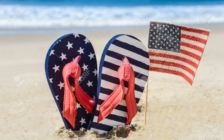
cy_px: 72
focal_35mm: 54
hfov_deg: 37.8
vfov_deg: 24.2
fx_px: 327
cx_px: 112
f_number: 4.5
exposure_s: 1/2000
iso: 200
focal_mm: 35
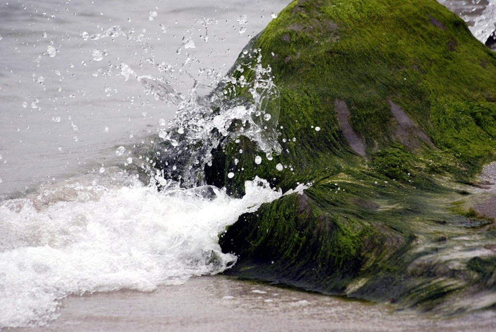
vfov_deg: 5.1
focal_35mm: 270
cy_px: 166
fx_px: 3725
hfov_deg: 7.6
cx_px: 248
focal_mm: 180
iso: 400
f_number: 5.3
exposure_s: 1/800
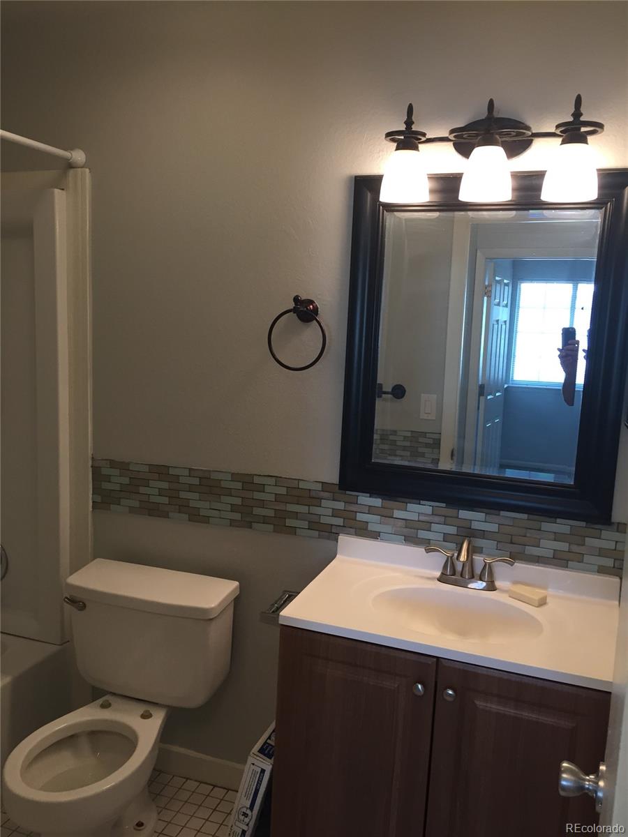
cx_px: 314
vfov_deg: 61.7
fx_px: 701
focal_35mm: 29
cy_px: 418
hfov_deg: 48.2
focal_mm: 4.15
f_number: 2.2
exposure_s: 1/30
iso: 32
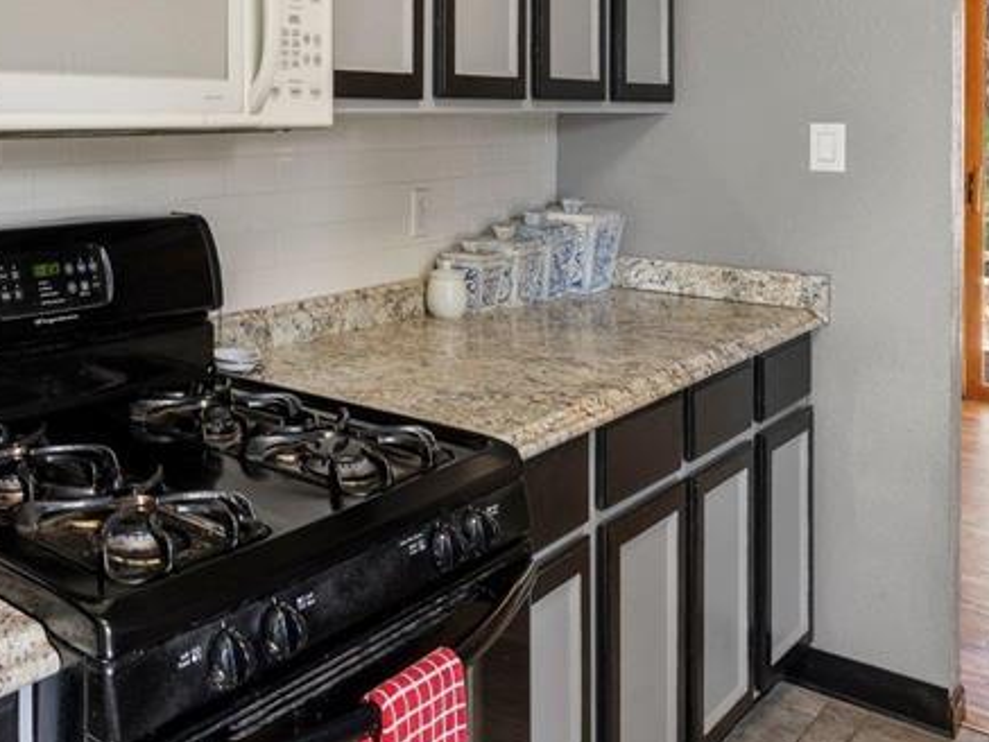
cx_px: 93
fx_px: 1061
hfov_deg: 45.2
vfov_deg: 36.8
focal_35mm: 37
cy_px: 118
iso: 400
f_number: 8
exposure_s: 1/20
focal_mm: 16.5
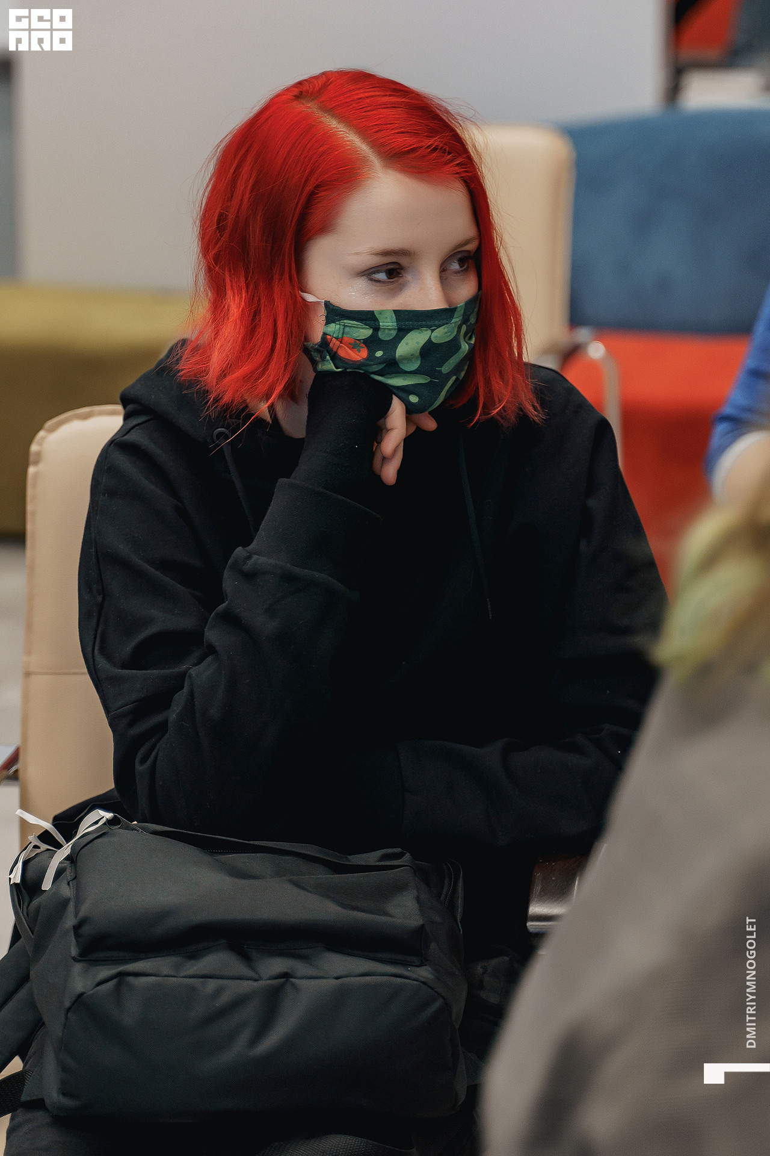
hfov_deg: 12.2
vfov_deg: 18.3
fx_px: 3593
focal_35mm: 112
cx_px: 385
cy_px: 578
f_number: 2.8
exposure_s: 1/125
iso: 640
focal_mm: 75
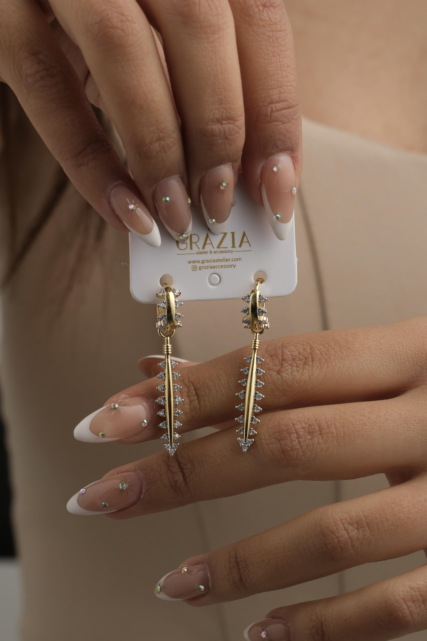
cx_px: 214
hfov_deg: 11.4
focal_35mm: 120
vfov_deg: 17.1
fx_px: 2135
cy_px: 320
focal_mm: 80
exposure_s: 1/200
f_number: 9
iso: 160
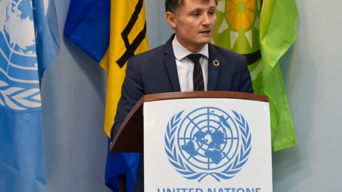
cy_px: 61
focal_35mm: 196
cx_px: 190
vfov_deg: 6.2
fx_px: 1778
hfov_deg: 11.0
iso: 500
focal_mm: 90
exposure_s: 1/60
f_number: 5.3
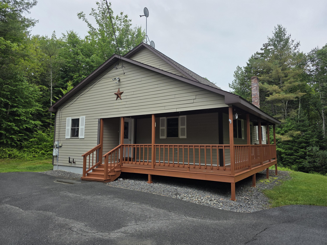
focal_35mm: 23
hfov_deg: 73.9
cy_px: 122
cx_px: 164
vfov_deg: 58.9
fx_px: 217
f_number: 1.7
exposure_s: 1/3246
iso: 80
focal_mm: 6.3
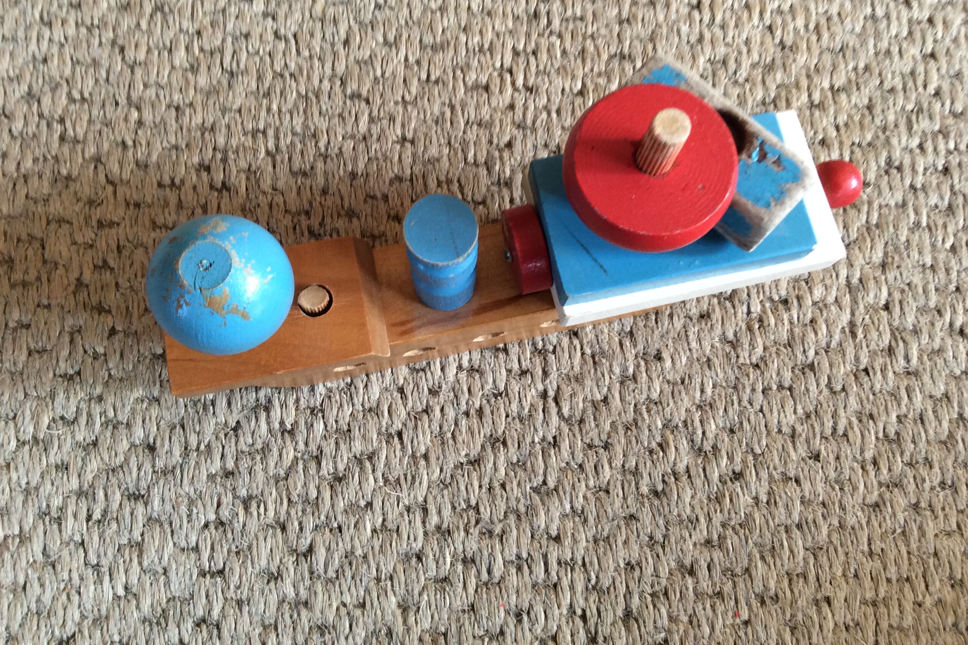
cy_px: 287
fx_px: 914
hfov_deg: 55.8
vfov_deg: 38.8
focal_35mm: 34
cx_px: 484
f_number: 2.4
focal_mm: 3.3
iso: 80
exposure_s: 1/25
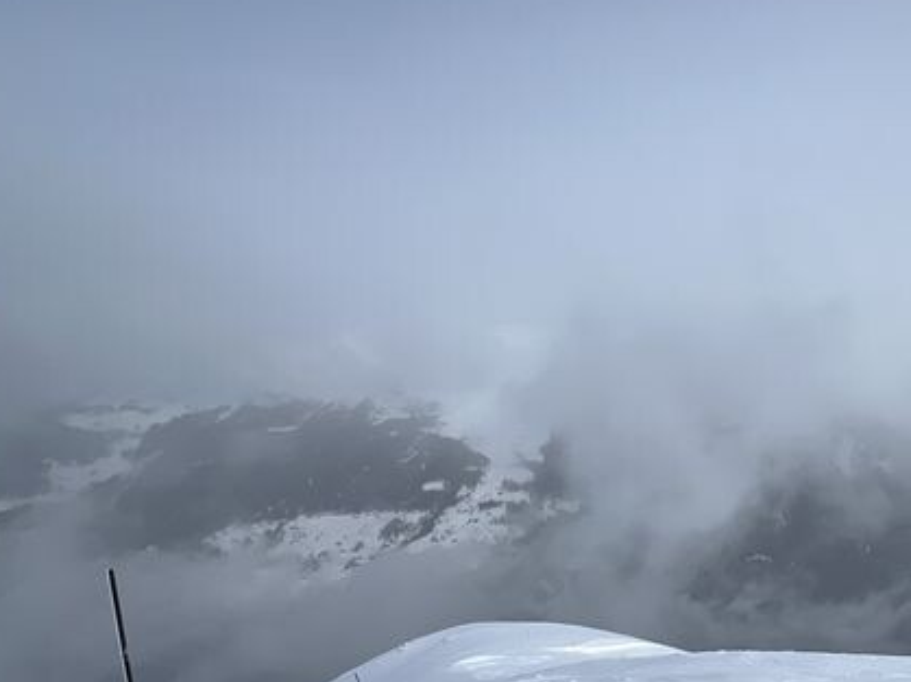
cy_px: 426
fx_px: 736
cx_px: 743
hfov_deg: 58.1
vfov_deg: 49.2
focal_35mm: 28
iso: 32
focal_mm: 1.57
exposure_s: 1/3922
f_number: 1.8
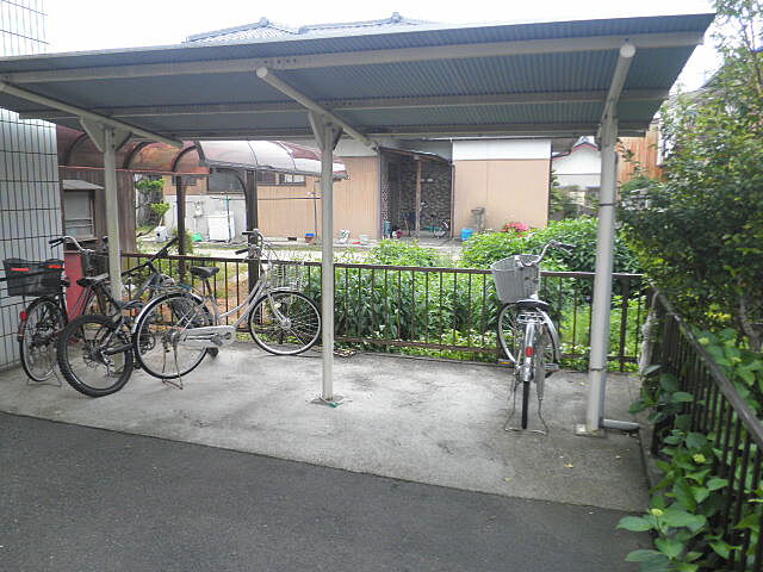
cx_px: 382
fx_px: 573
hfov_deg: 67.3
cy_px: 286
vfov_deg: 53.1
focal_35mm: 26
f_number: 2.8
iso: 64
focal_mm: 4.7
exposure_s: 1/200
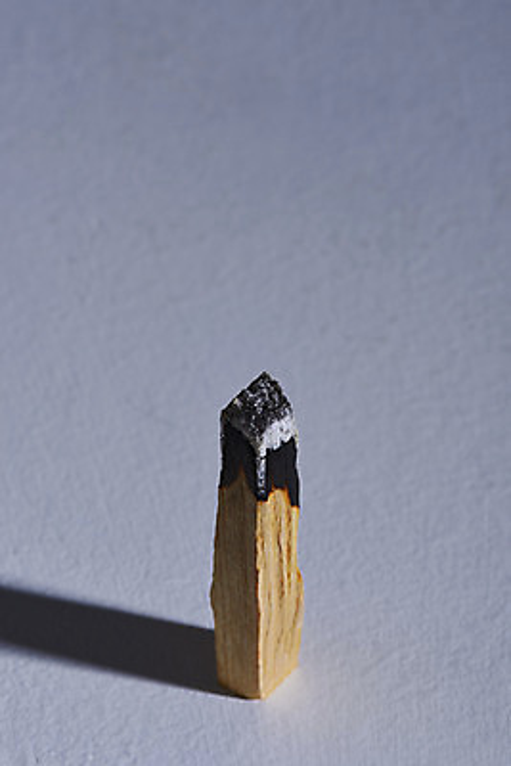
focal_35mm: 105
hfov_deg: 13.1
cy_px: 383
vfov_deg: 19.4
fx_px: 2234
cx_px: 256
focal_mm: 105
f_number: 13
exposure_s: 1/125
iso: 100
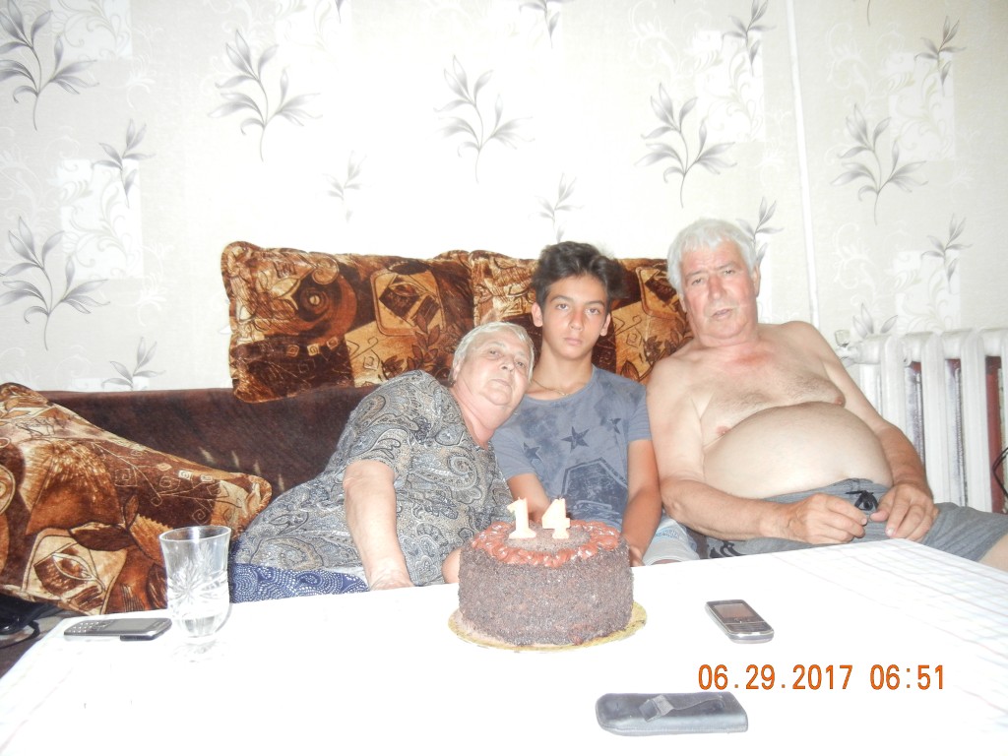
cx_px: 504
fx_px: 874
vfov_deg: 46.8
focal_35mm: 30
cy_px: 378
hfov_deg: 60.0
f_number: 3.5
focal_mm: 5.4
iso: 521
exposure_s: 1/30
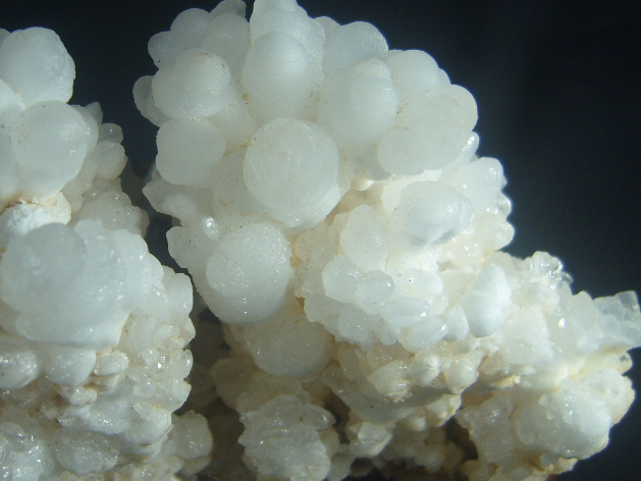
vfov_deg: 25.7
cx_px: 183
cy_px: 242
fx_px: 1056
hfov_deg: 33.3
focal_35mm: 57
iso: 80
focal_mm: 7.4
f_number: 7.1
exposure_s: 1/180
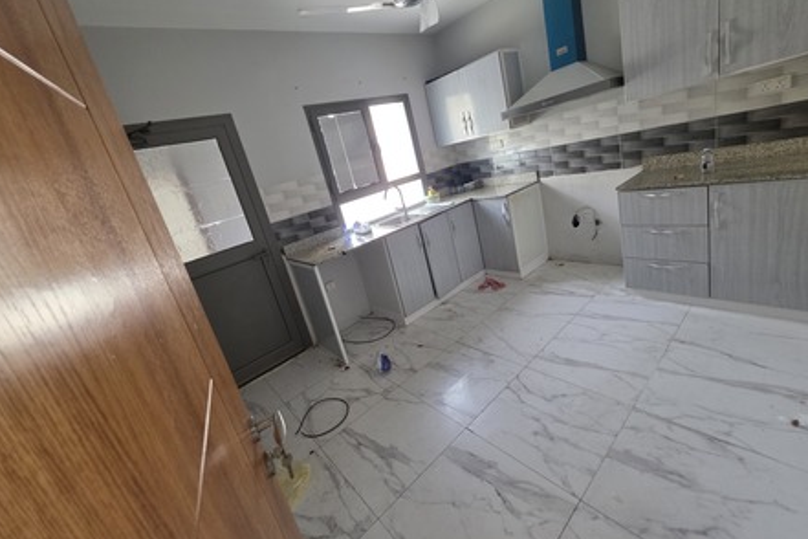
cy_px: 245
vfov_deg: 81.0
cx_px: 406
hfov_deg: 104.3
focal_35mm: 14
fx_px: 314
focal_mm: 2.2
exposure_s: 1/60
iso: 400
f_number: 1.9
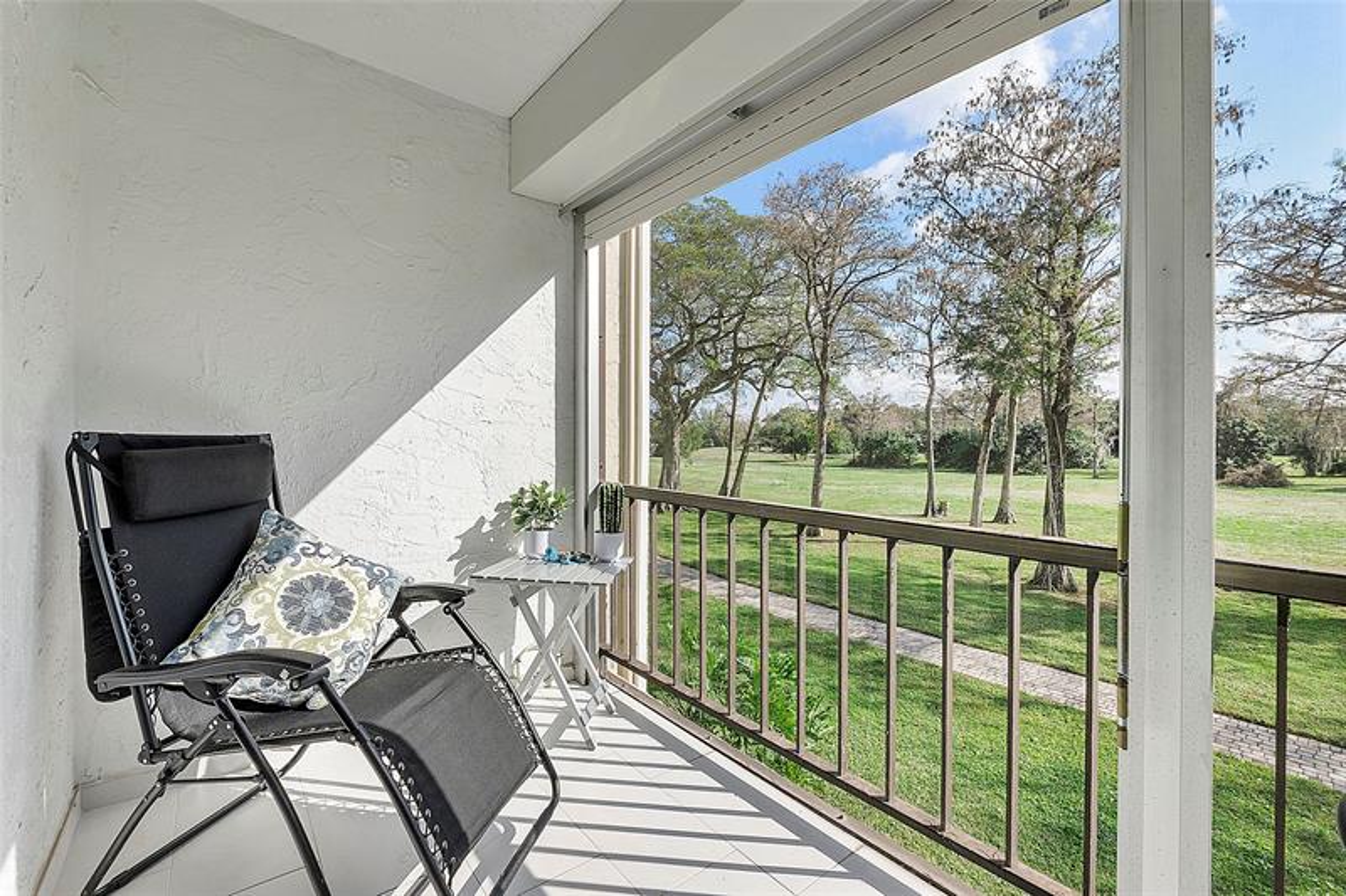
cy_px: 448
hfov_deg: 100.4
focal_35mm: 15
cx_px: 673
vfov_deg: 77.3
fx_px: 561
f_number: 8
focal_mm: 10
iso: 250
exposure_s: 1/500
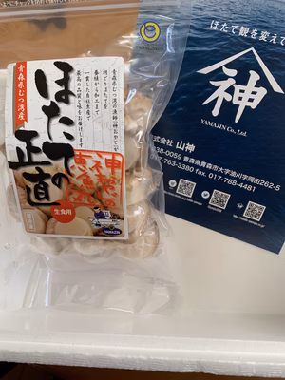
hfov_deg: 53.1
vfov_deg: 67.3
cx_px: 142
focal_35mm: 26
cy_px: 190
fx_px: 285
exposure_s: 1/121
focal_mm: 4.25
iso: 64
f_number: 1.8
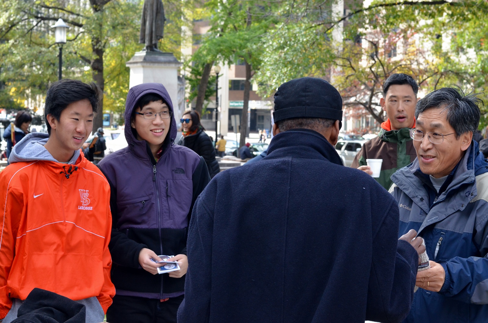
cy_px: 162
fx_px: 1015
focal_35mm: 75
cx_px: 244
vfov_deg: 18.1
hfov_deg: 27.0
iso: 1000
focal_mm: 50
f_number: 8
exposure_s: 1/250
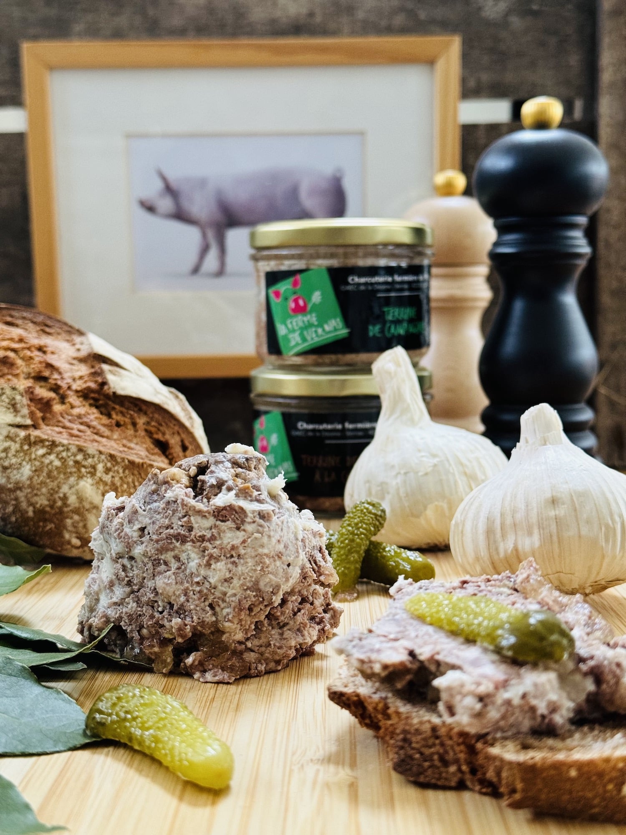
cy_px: 418
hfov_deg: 30.3
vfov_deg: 39.7
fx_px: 1157
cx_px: 313
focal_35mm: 48
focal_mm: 6.76
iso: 250
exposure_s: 1/45
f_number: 1.78
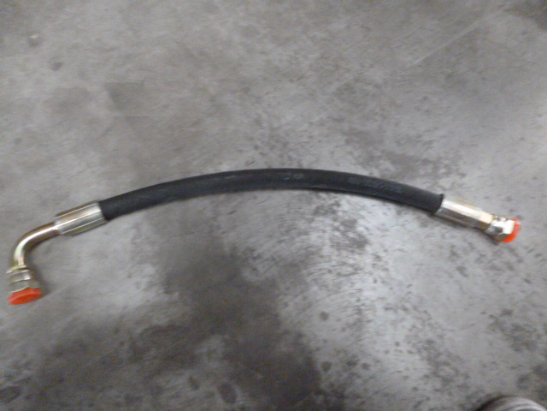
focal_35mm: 25
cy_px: 206
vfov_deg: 54.9
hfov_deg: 69.4
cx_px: 274
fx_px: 395
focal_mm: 4.5
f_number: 3.1
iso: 1250
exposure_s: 1/8
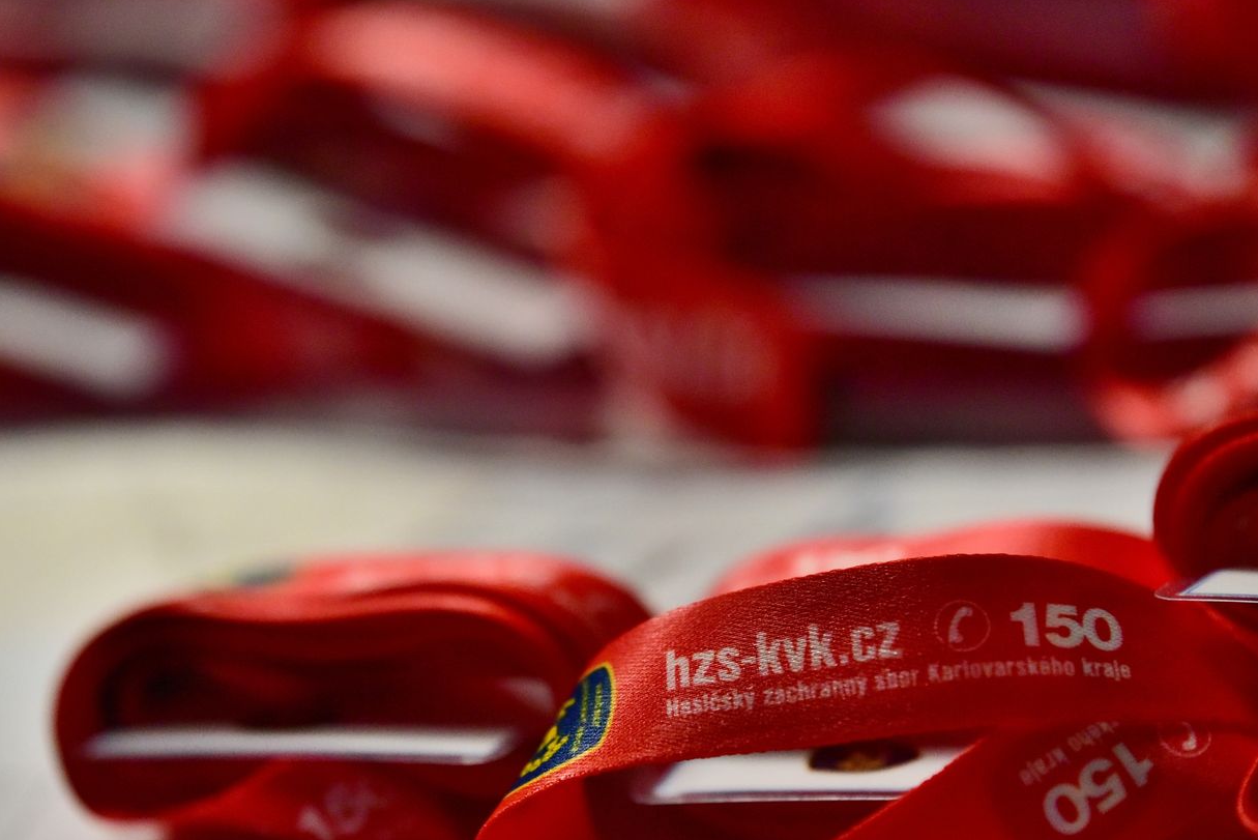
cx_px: 625
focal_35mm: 247
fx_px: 8634
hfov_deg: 8.3
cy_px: 515
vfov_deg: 5.6
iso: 6400
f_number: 2.8
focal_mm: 200
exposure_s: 1/200
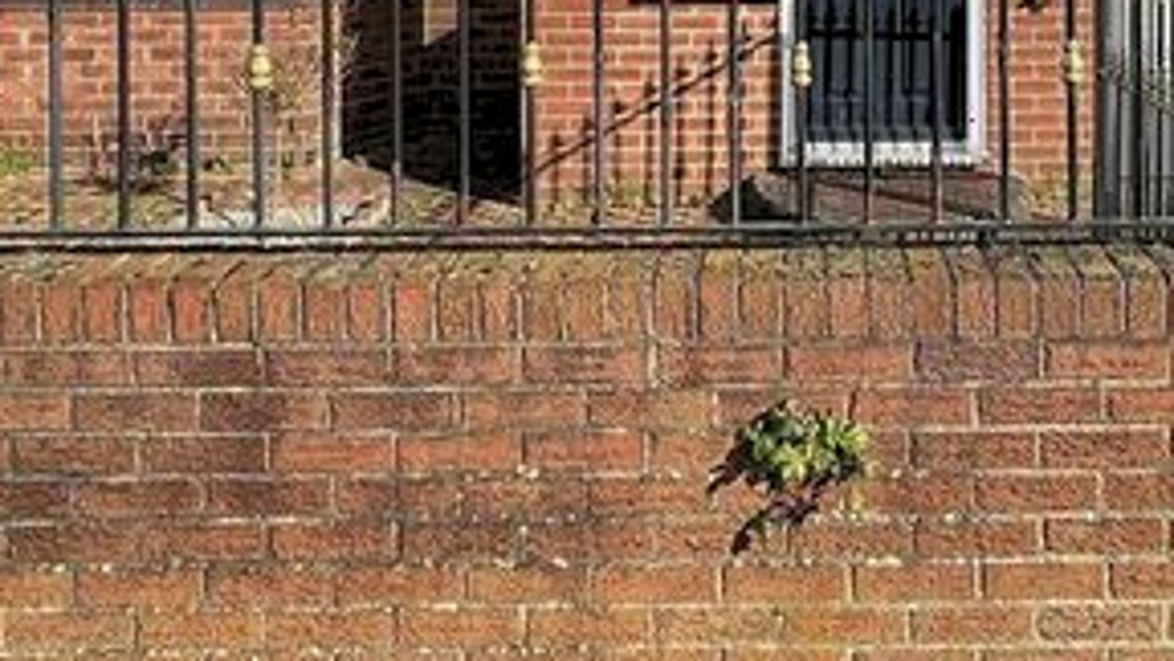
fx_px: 1152
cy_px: -131
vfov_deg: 28.0
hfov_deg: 52.6
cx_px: 811
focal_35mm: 37
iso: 50
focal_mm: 2.2
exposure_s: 1/1949
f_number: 2.2
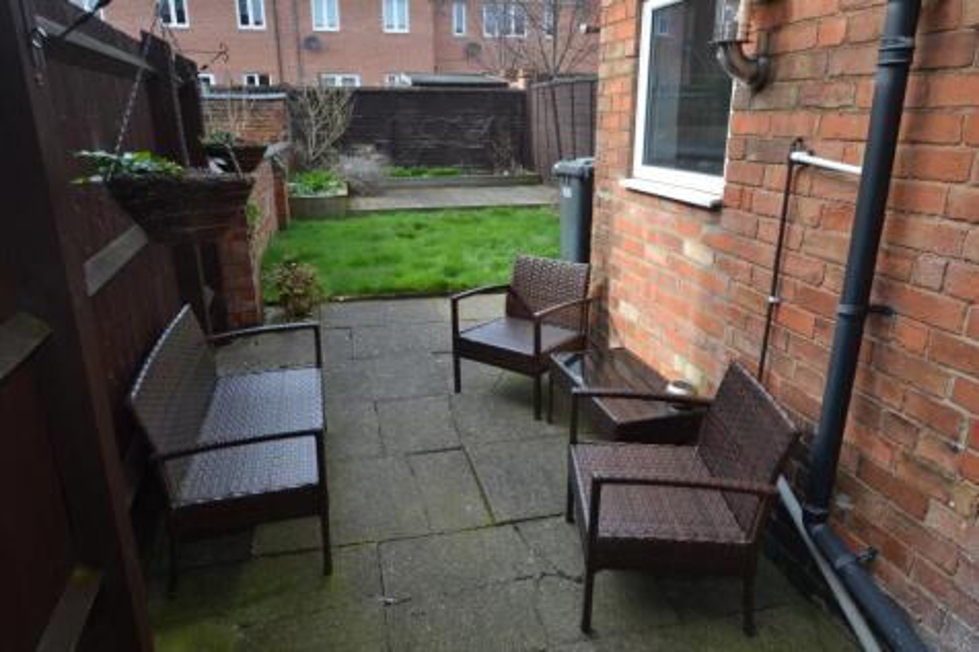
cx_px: 490
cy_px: 326
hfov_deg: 77.3
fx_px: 612
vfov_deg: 56.1
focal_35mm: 22
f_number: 5.6
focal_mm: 15
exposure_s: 1/125
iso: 140
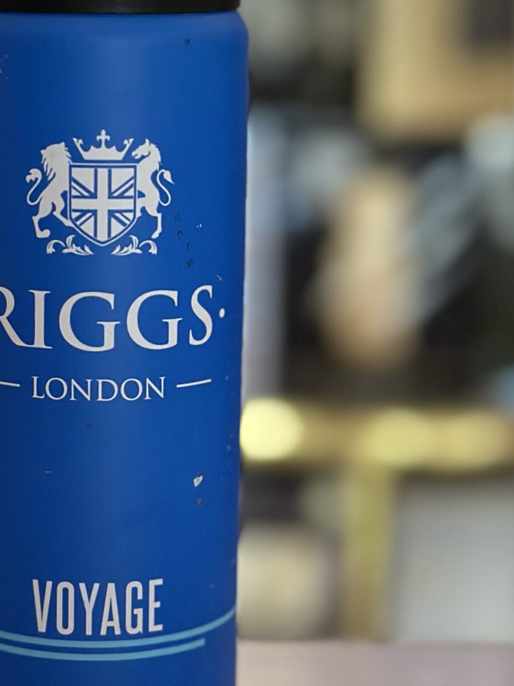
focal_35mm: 101
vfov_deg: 19.4
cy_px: 237
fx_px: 2001
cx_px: 116
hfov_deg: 14.6
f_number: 1.78
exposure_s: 1/54
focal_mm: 6.86
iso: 400
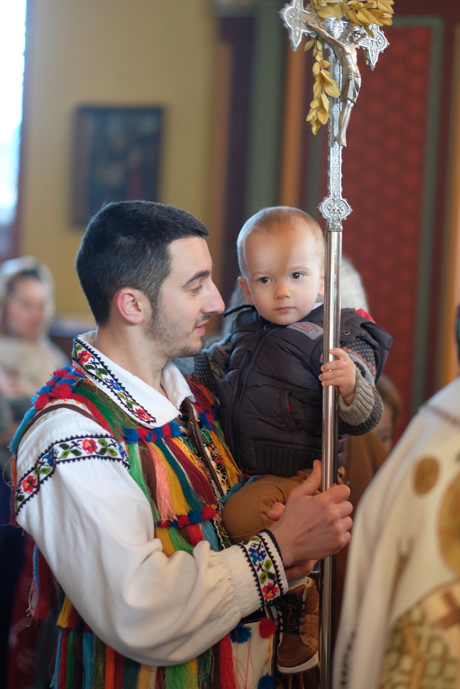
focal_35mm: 84
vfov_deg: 24.2
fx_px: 1610
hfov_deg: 16.3
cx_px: 230
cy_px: 344
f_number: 1.2
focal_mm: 56
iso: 1000
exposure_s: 1/100
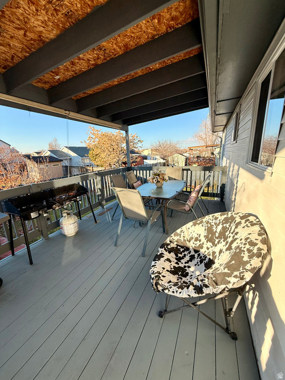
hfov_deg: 85.7
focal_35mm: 14
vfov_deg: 102.1
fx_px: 154
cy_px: 190
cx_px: 142
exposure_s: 1/672
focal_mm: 2.22
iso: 50
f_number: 2.2
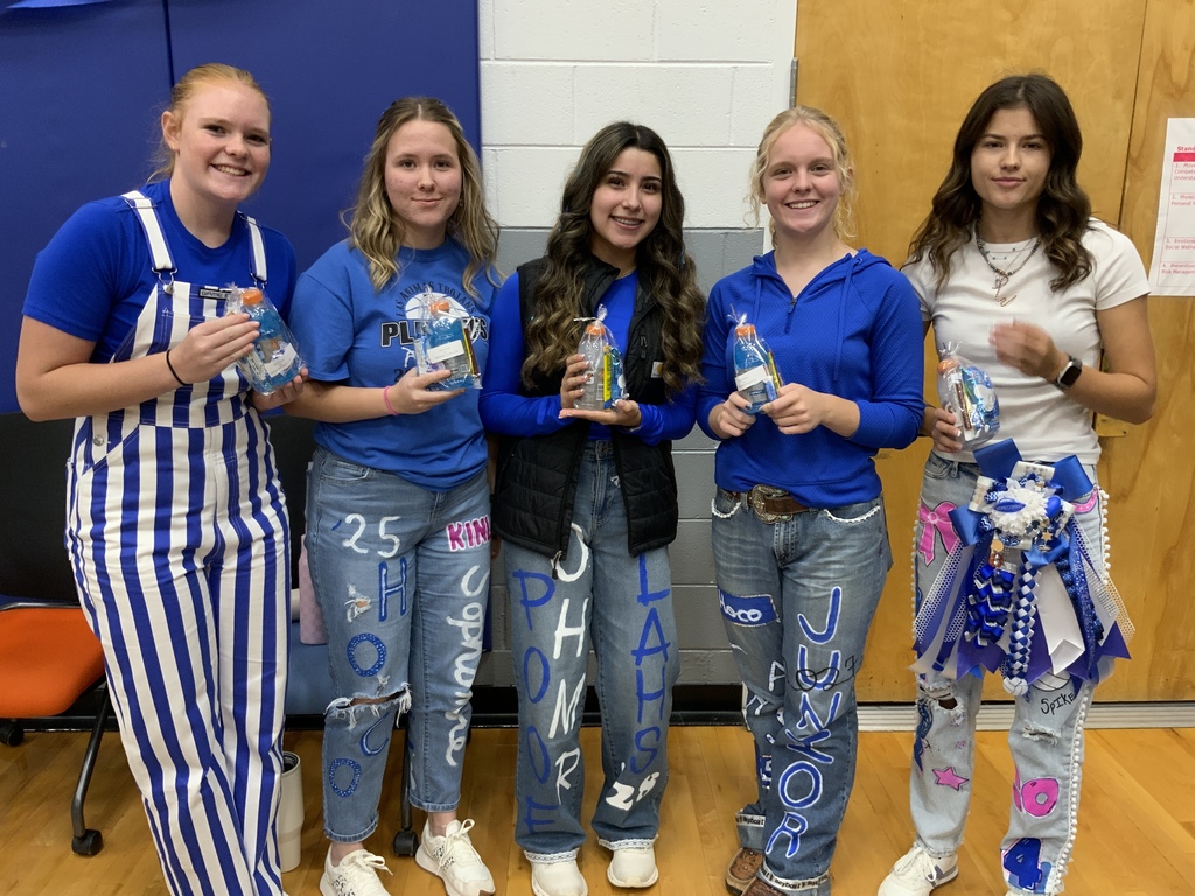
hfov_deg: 61.7
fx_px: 1001
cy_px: 448
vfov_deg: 48.2
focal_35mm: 29
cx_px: 598
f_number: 1.8
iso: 100
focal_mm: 3
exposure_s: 1/60
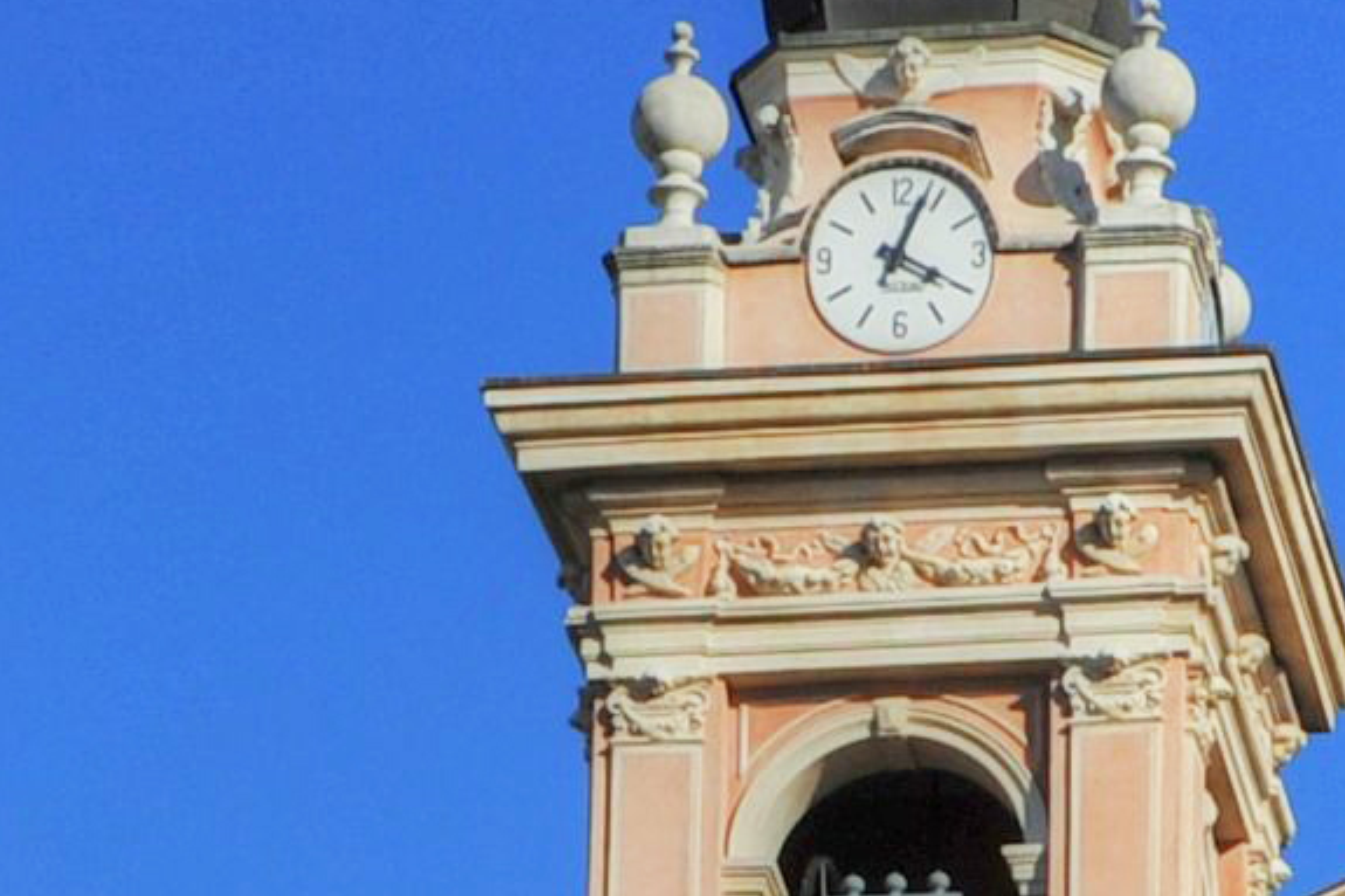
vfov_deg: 5.1
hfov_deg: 7.9
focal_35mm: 259
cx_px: 1450
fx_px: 9673
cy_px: 2360
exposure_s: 1/1250
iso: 200
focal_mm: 35
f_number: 9
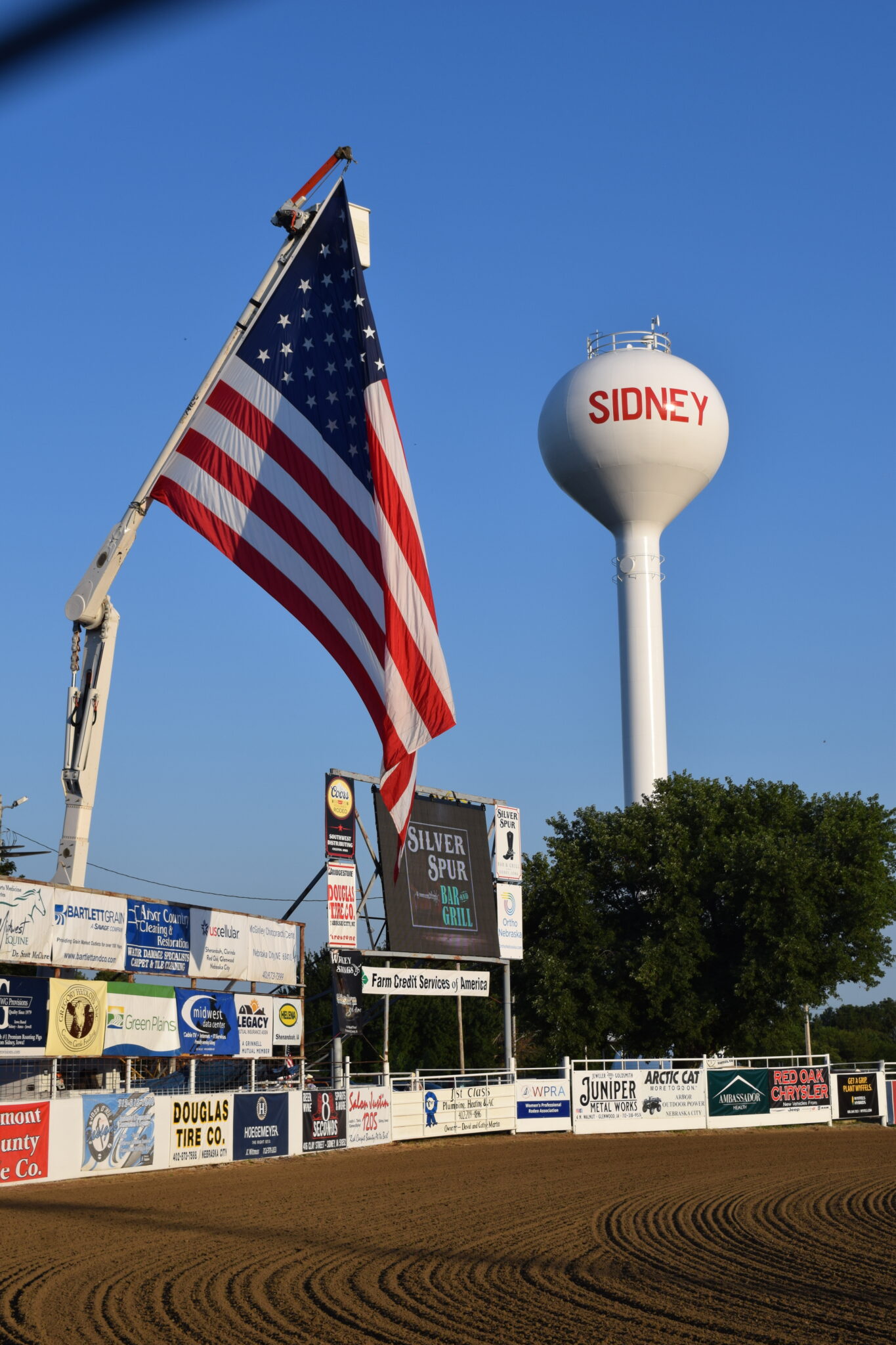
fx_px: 1960
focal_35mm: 52
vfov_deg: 37.9
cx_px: 448
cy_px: 672
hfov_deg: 25.7
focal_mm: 35
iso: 200
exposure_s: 1/400
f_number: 10
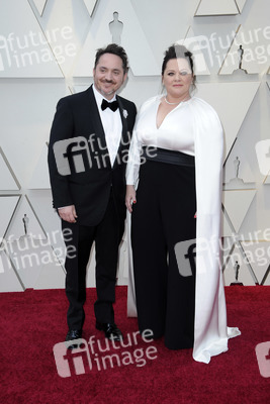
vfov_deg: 38.2
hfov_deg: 26.0
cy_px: 202
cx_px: 135
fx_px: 584
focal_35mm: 52
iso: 800
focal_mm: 52
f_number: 8
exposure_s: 1/250
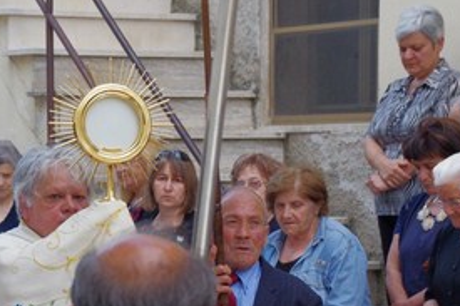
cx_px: 97
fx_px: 2540
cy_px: 218
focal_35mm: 199
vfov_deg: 6.9
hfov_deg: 10.3
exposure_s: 1/160
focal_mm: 73
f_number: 6.3
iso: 1600
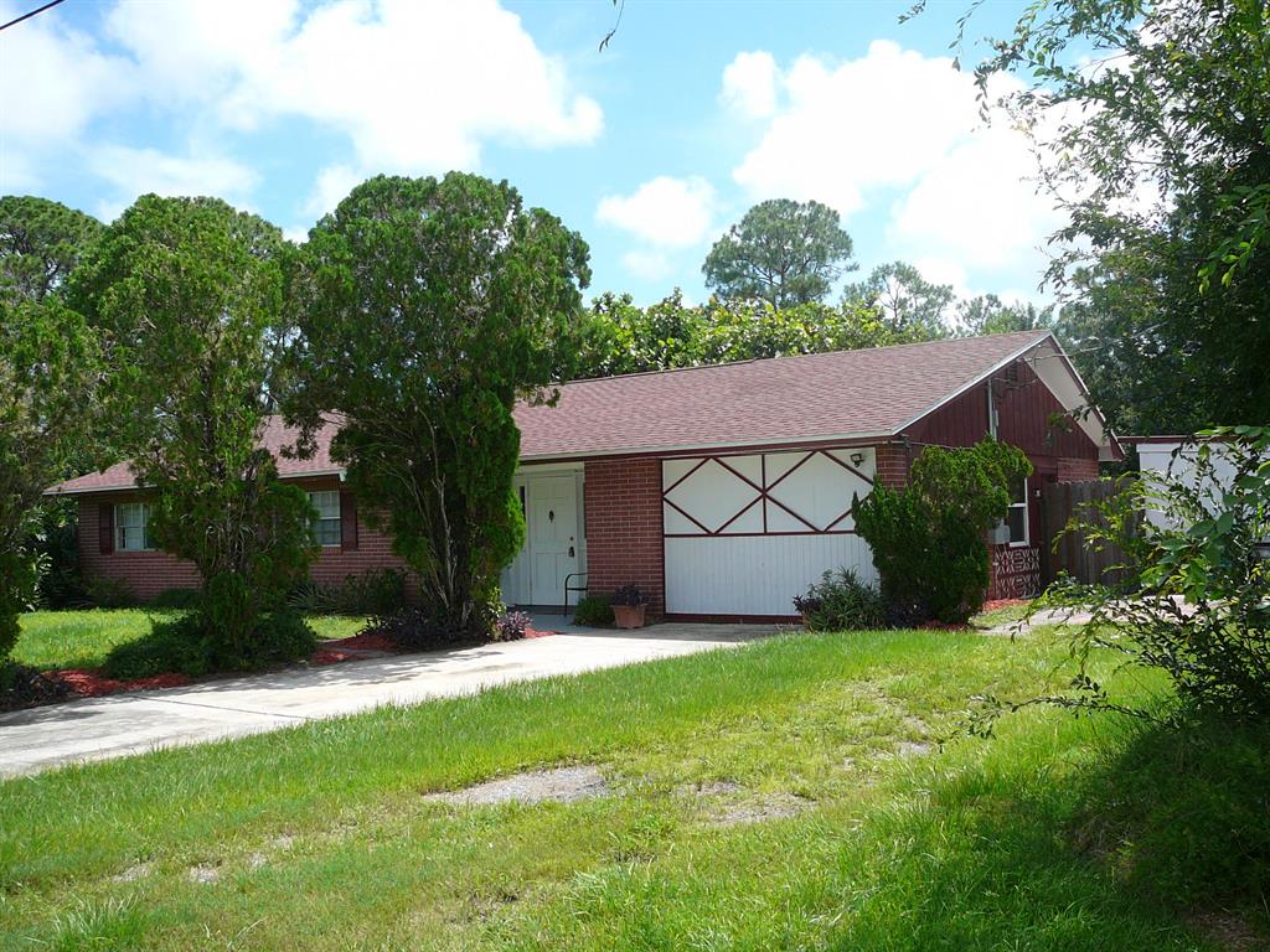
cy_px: 476
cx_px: 635
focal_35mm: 35
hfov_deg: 52.6
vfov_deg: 40.7
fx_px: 1284
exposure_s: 1/800
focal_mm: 5.2
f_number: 2.8
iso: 80
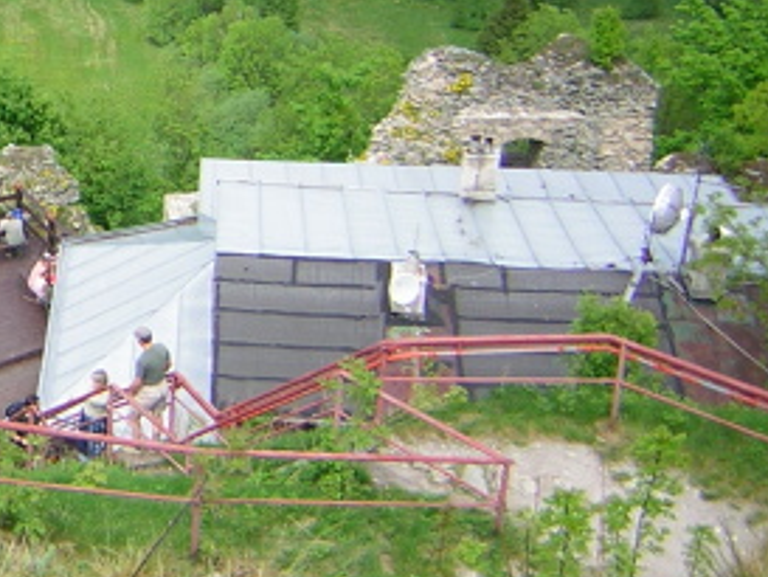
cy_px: 214
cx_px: -62
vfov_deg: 18.6
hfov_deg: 23.3
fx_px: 1753
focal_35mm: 79
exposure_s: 1/520
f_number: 2.6
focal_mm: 4.7
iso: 50
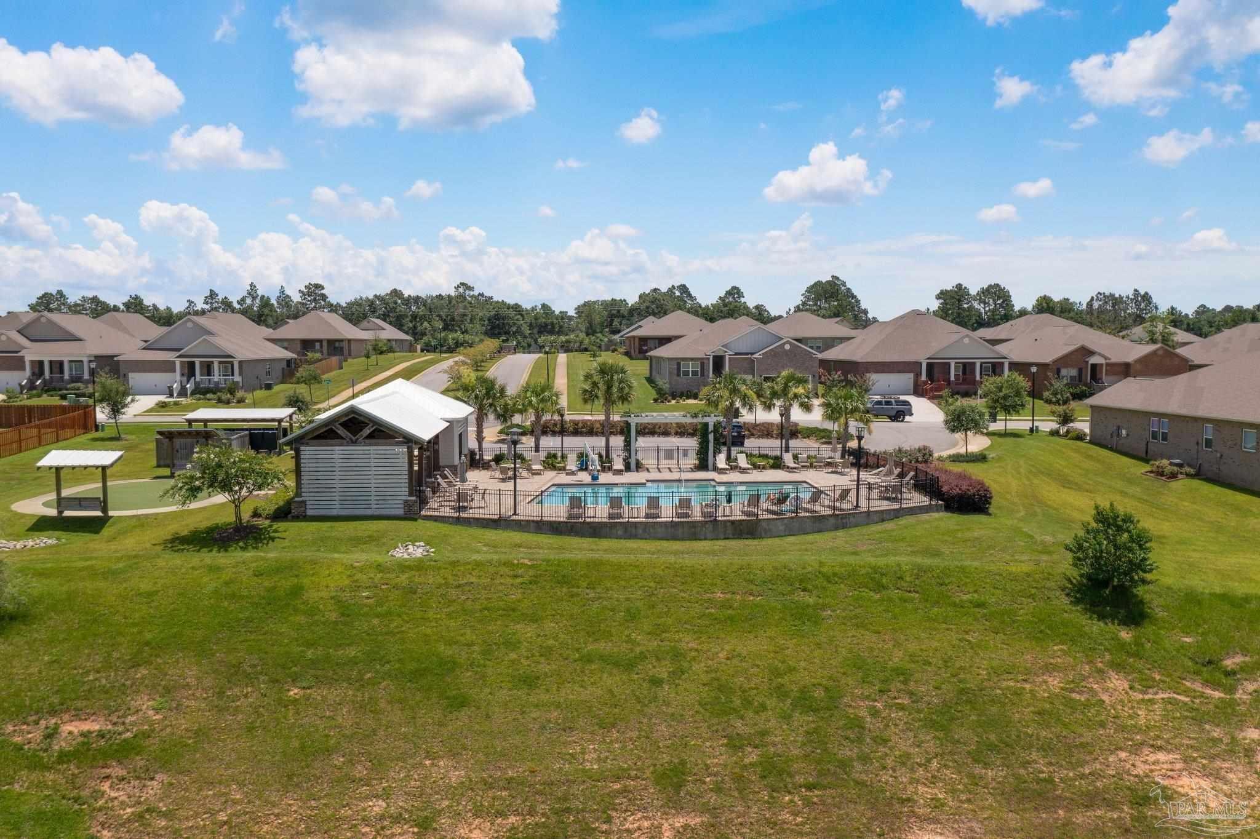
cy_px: 420
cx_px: 630
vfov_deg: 46.4
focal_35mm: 28
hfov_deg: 65.5
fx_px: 980
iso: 100
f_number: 5.6
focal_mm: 10.26
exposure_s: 1/120
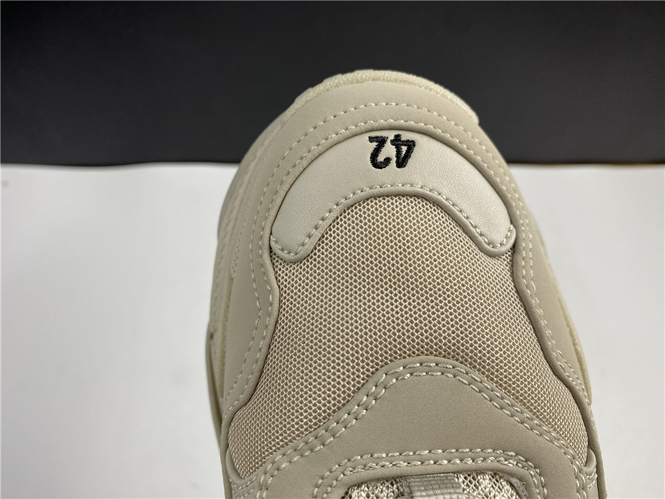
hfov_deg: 67.3
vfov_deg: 53.1
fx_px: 499
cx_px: 332
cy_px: 250
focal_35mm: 26
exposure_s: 1/122
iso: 50
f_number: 1.8
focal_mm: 4.25
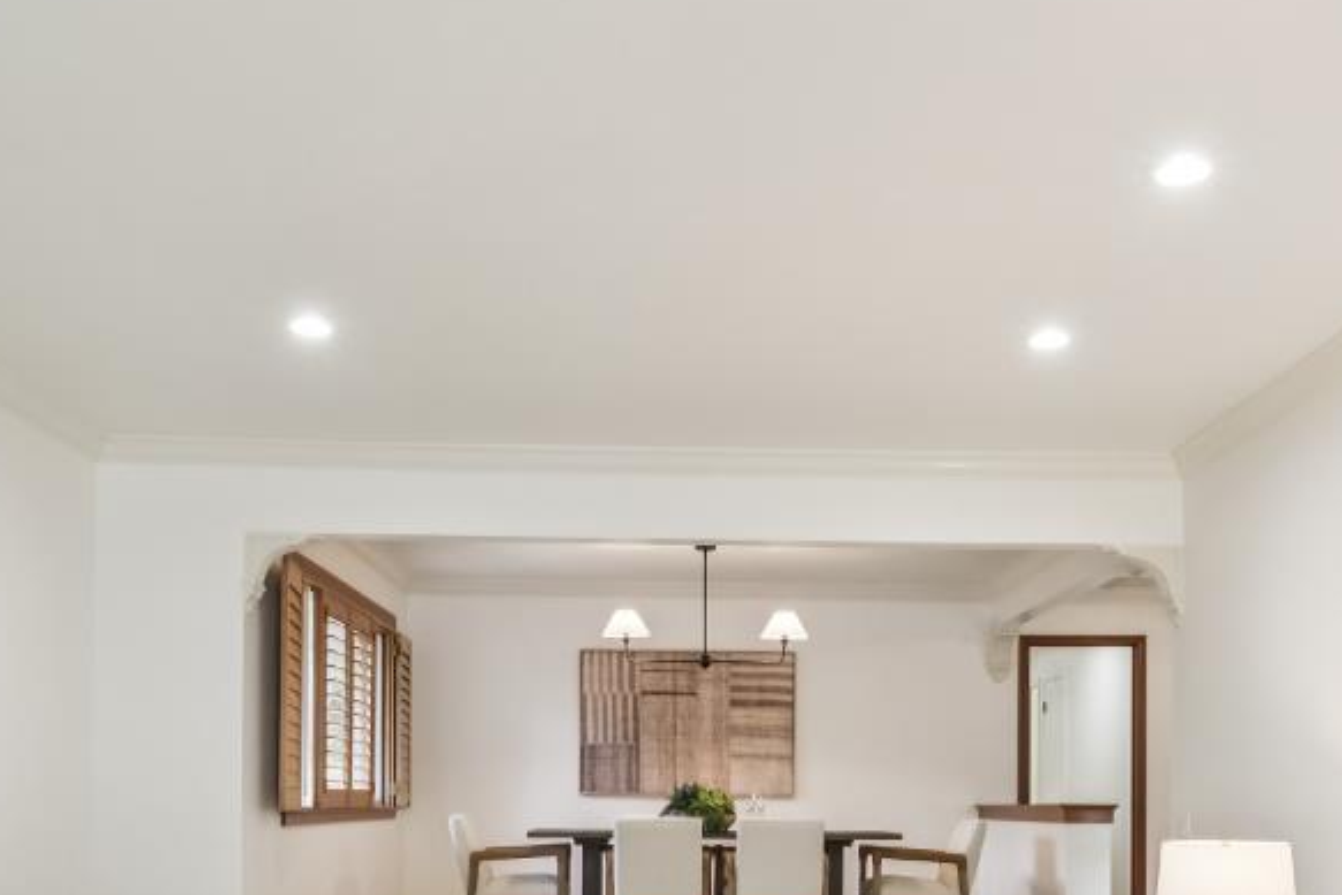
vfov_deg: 34.6
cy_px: 821
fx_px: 1342
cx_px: 702
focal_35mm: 36
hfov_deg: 53.1
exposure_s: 1/10
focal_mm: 14
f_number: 9
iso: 400
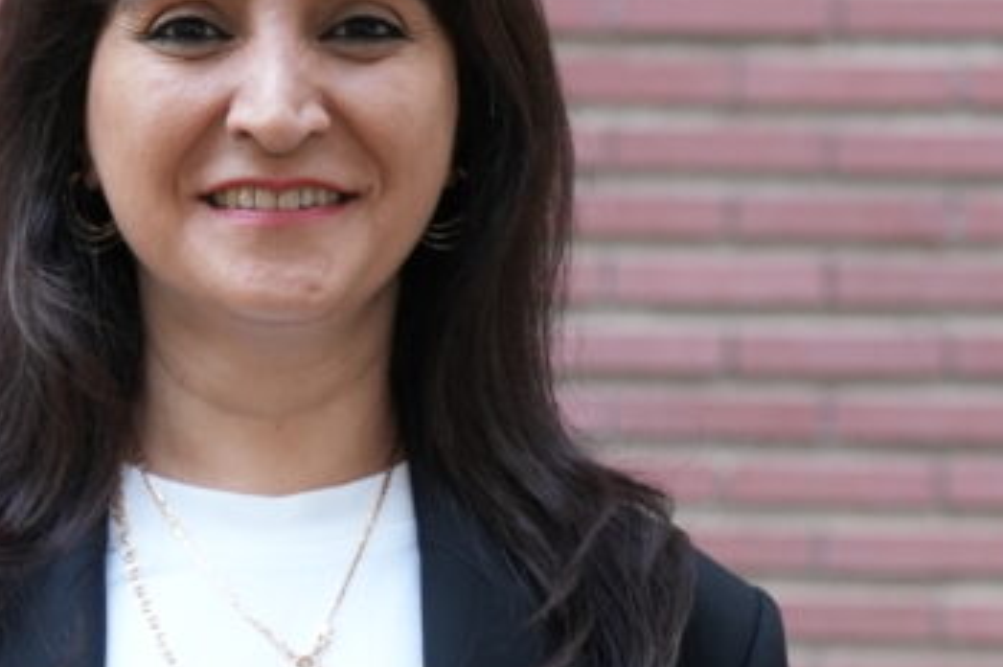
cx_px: 161
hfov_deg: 12.4
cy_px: 906
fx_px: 4593
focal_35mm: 165
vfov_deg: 8.2
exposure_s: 1/100
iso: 800
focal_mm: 50
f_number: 2.8
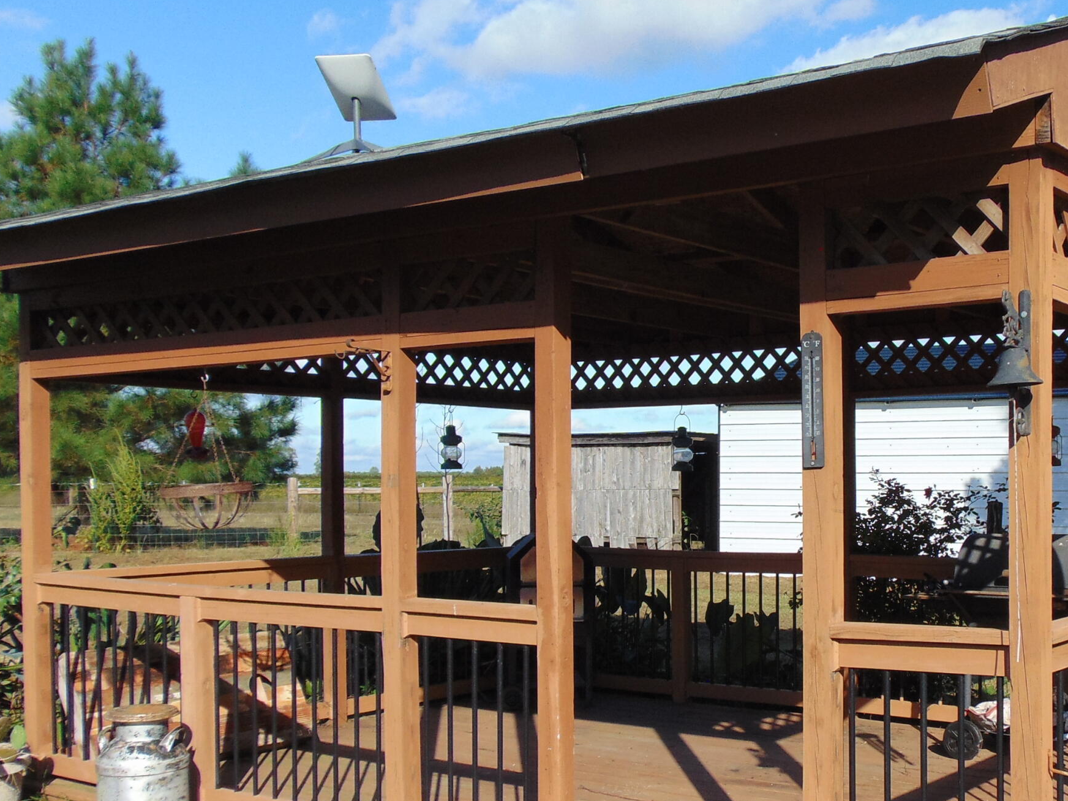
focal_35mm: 43
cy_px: 509
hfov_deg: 43.2
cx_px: 724
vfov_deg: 33.4
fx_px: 1327
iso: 80
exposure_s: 1/200
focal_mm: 4.5
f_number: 7.7
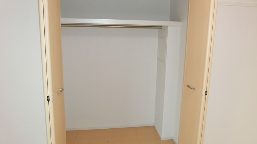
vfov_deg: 42.9
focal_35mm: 27
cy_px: 66
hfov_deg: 69.9
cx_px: 130
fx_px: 184
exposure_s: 1/125
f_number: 3
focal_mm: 4.24
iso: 320
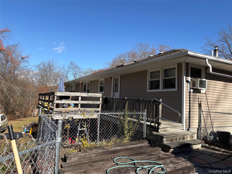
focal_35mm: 26
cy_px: 87
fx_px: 174
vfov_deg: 53.1
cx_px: 116
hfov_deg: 67.3
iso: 50
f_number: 1.6
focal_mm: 5.96
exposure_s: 1/2538
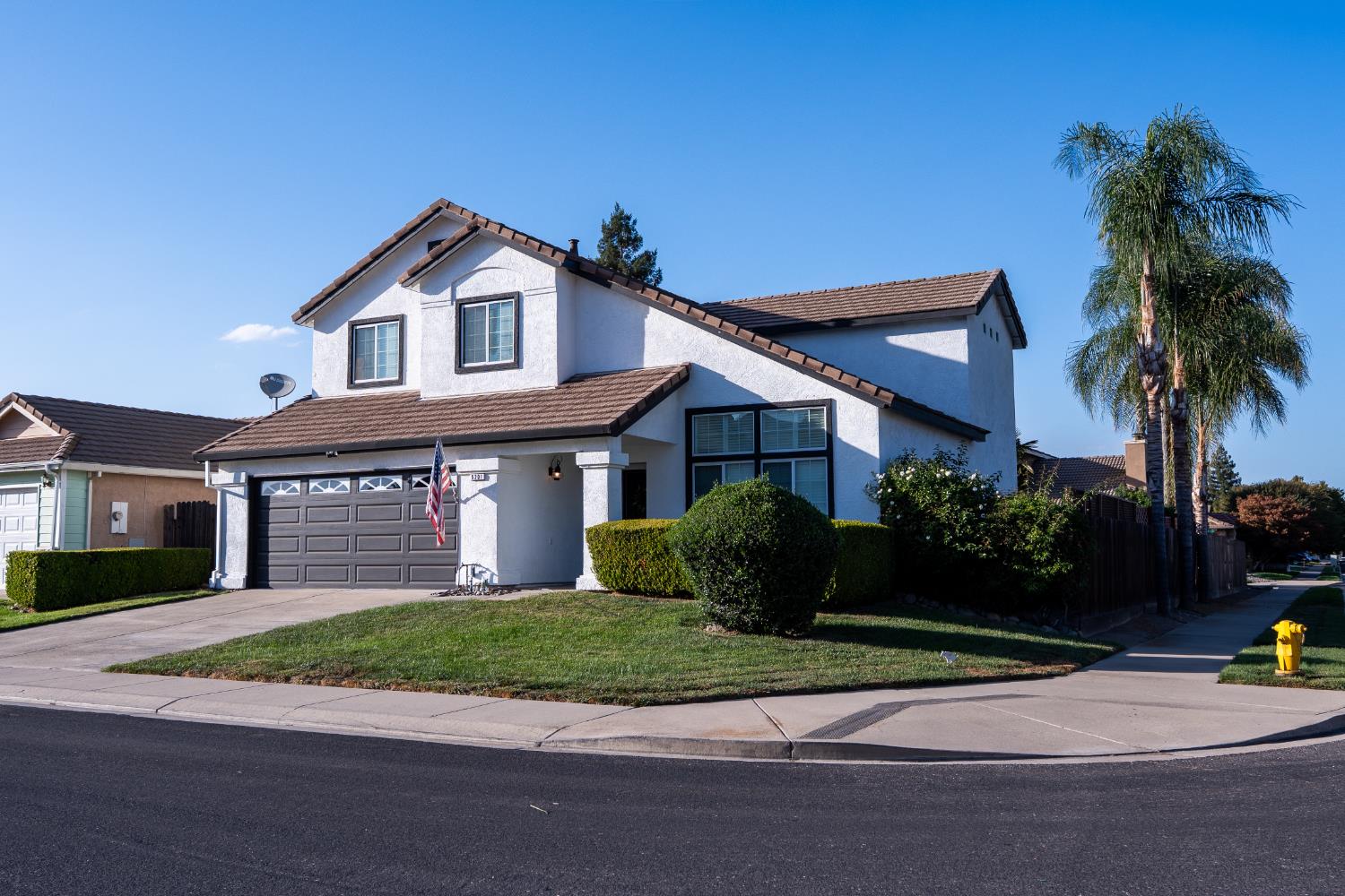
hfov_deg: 57.2
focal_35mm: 33
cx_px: 672
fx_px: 1233
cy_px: 448
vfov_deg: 40.0
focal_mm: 22
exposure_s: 1/1000
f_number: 5.6
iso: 50
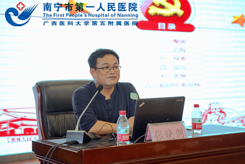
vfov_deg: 19.5
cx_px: 122
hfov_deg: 28.8
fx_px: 476
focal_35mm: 70
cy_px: 82
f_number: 3.5
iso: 200
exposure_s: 1/50
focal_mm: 70
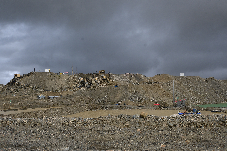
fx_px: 265
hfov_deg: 46.4
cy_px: 76
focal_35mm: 42
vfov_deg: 31.9
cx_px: 114
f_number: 9
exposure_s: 1/640
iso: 100
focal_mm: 28
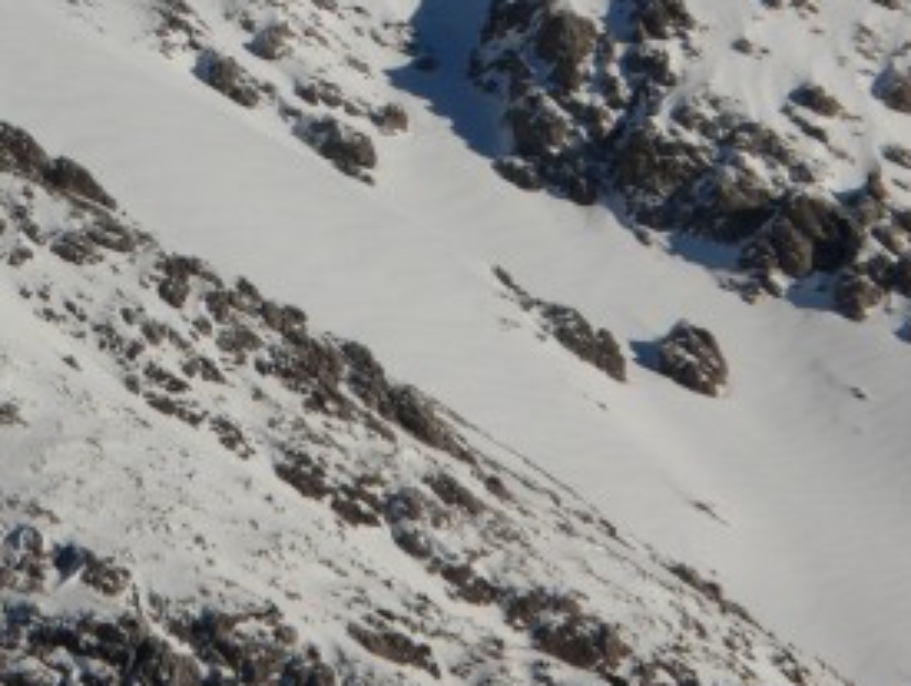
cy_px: 93
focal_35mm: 1171
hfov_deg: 1.7
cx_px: 53
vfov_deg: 1.3
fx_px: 30858
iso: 100
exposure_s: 1/640
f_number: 8
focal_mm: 82.8
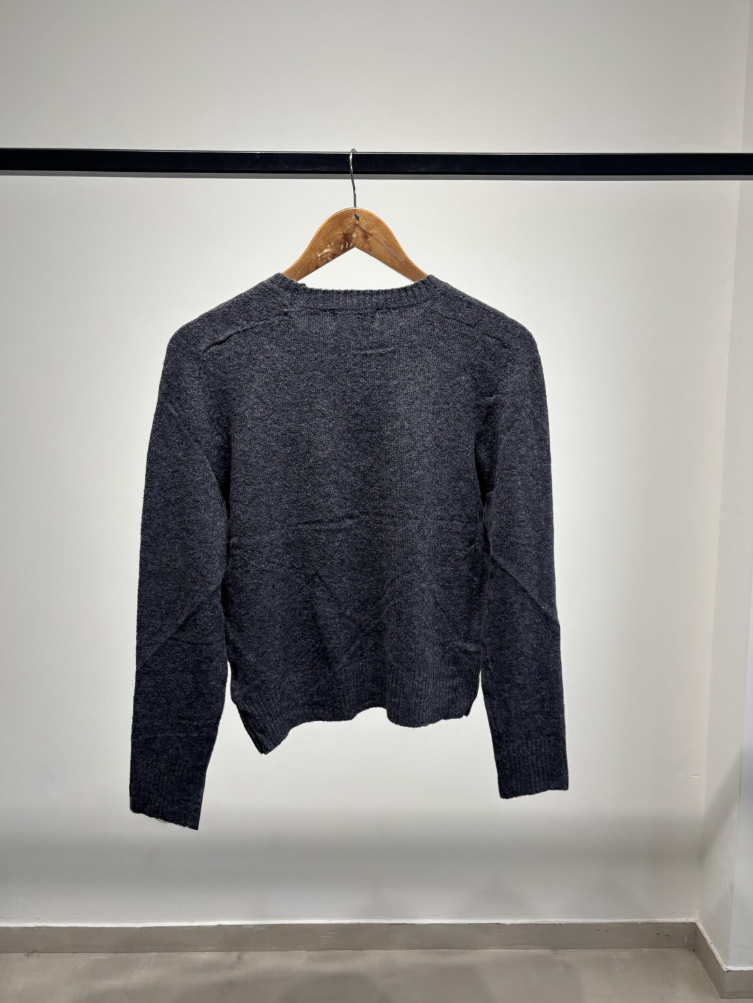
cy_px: 484
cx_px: 365
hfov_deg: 51.4
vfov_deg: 65.3
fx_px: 783
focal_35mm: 27
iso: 100
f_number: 1.6
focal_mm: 5.96
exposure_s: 1/100
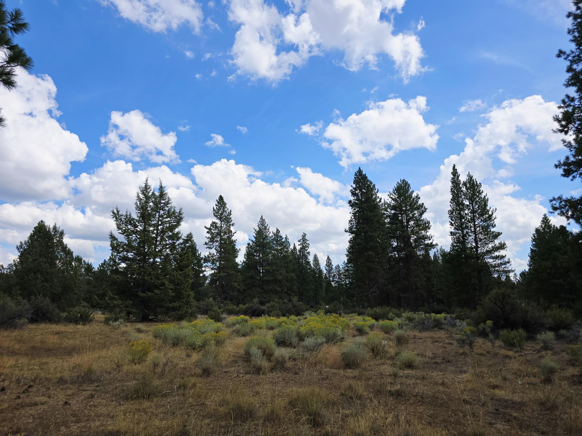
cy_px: 218
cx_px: 291
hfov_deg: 73.9
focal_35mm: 23
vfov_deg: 58.9
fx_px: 387
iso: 12
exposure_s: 1/1111
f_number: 1.7
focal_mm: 6.3
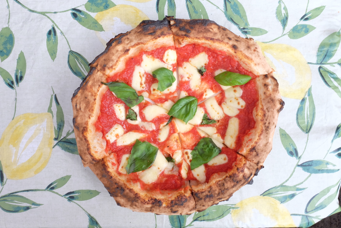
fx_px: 284
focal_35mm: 30
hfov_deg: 61.9
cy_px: 114
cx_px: 170
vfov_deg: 43.6
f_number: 20
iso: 800
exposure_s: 1/10
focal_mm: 20.1
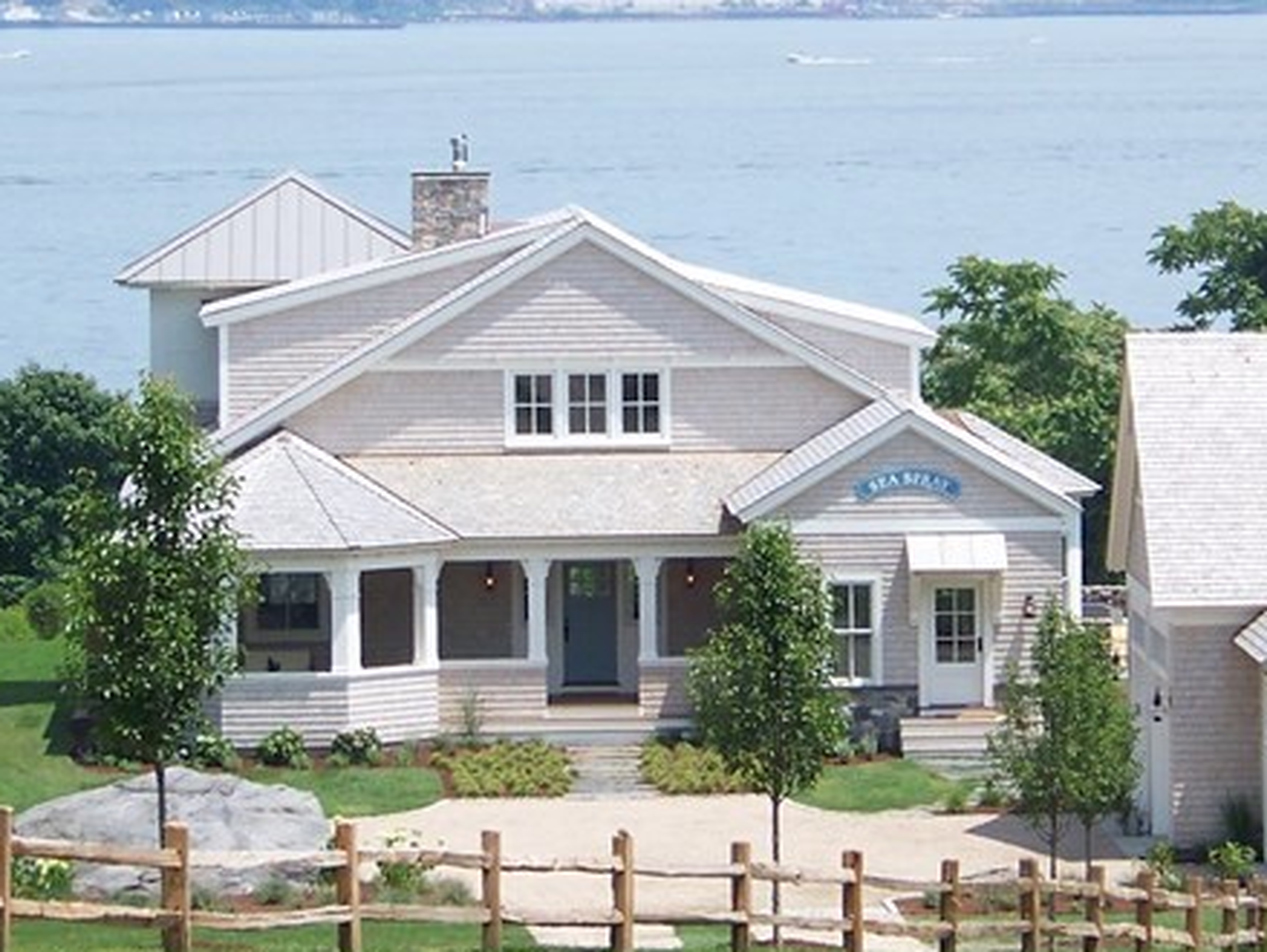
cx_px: 776
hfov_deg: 8.0
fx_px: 9048
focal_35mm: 247
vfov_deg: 6.0
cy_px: 392
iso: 64
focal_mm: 17.6
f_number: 3.2
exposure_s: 1/640
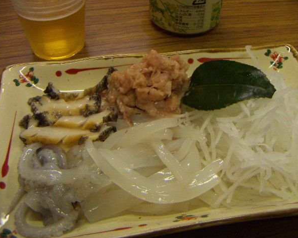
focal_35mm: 38
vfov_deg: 39.1
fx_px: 335
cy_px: 119
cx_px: 155
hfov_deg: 47.9
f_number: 2.8
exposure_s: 1/50
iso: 160
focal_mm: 4.7
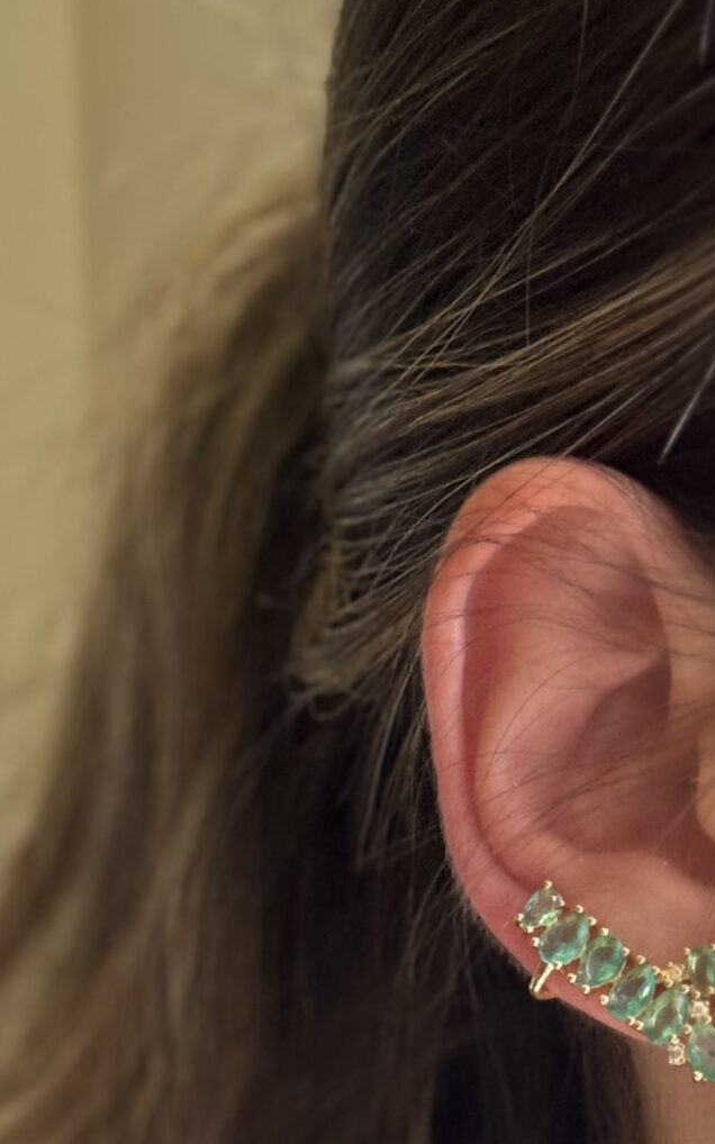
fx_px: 3992
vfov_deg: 15.8
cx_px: 360
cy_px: 1271
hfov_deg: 10.2
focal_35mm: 128
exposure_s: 1/60
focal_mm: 6.76
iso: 160
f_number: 1.78
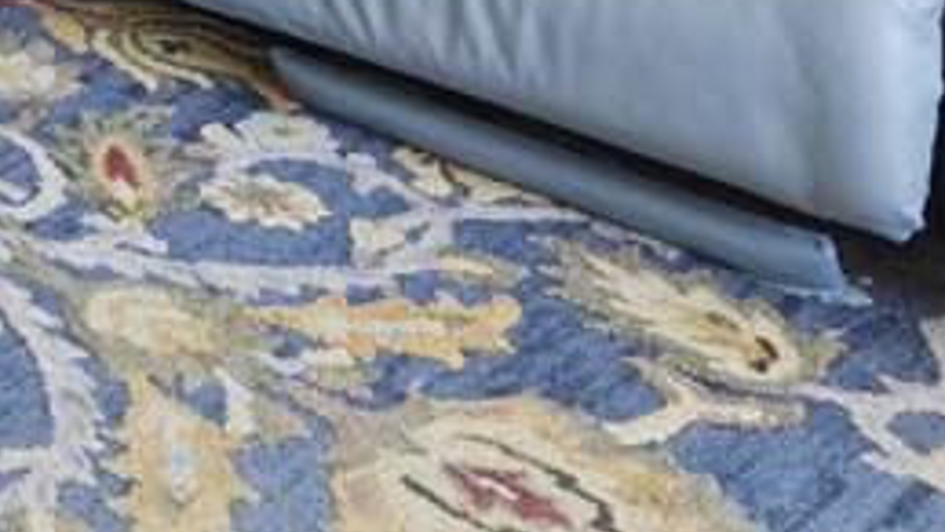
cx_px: -763
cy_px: -829
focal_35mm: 89
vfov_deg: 11.0
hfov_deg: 18.5
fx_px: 2239
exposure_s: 1/4
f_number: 4
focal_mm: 11.5
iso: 100
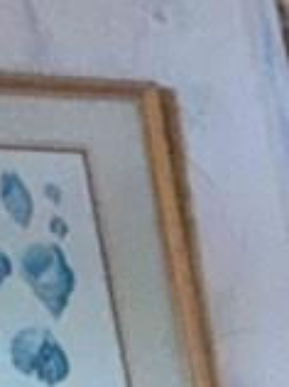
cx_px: 1503
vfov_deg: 12.6
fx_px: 1585
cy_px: 721
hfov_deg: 6.0
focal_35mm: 142
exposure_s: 1/122
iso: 80
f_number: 2.2
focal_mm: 2.22
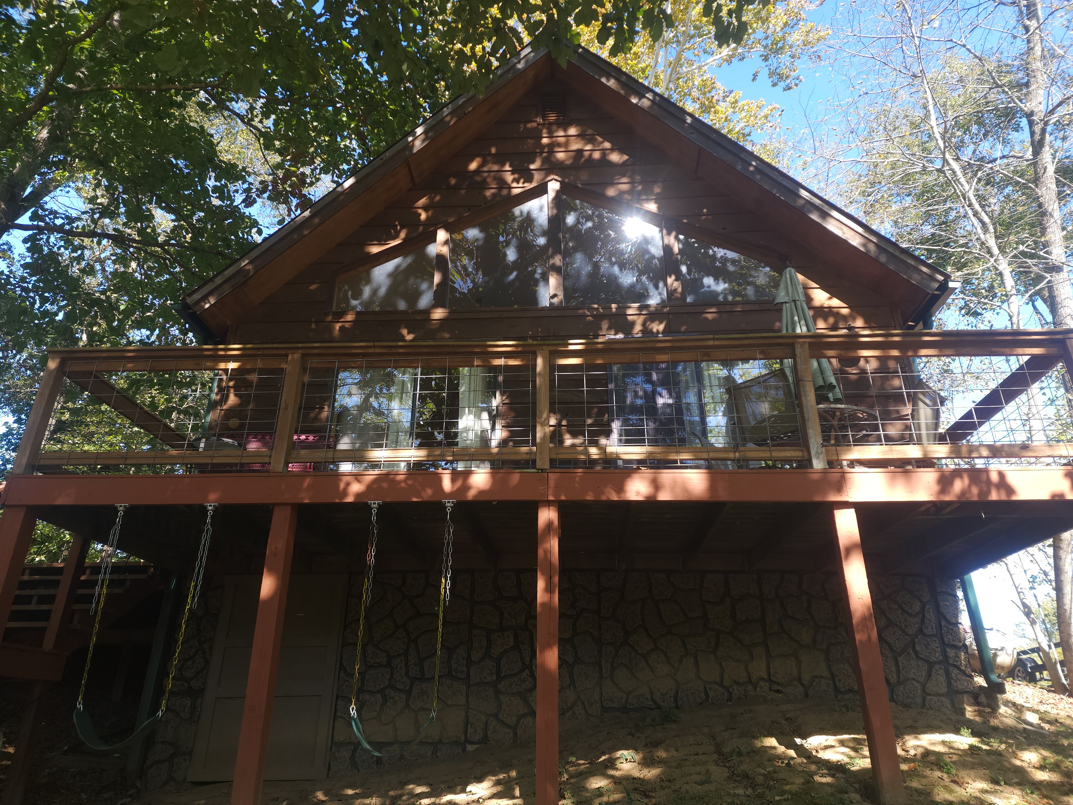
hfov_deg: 73.9
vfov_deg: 58.9
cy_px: 402
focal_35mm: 23
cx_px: 536
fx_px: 713
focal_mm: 6.4
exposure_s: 1/120
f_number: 1.8
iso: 20
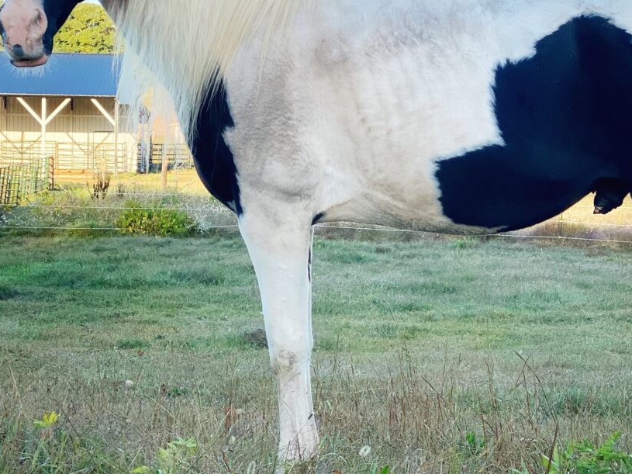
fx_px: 1789
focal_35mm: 98
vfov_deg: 15.1
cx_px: 393
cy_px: 174
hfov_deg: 20.0
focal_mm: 6
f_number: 2
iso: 20
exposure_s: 1/607
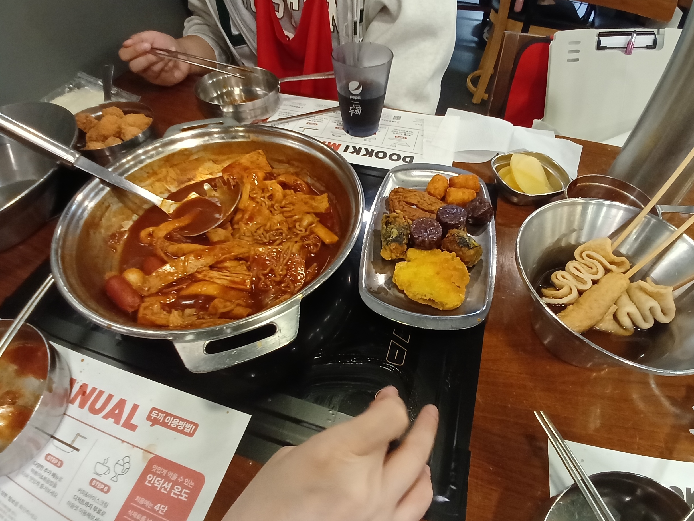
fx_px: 361
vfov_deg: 71.6
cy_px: 260
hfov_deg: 87.7
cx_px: 357
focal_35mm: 18
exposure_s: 1/24
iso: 250
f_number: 2.2
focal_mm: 1.4
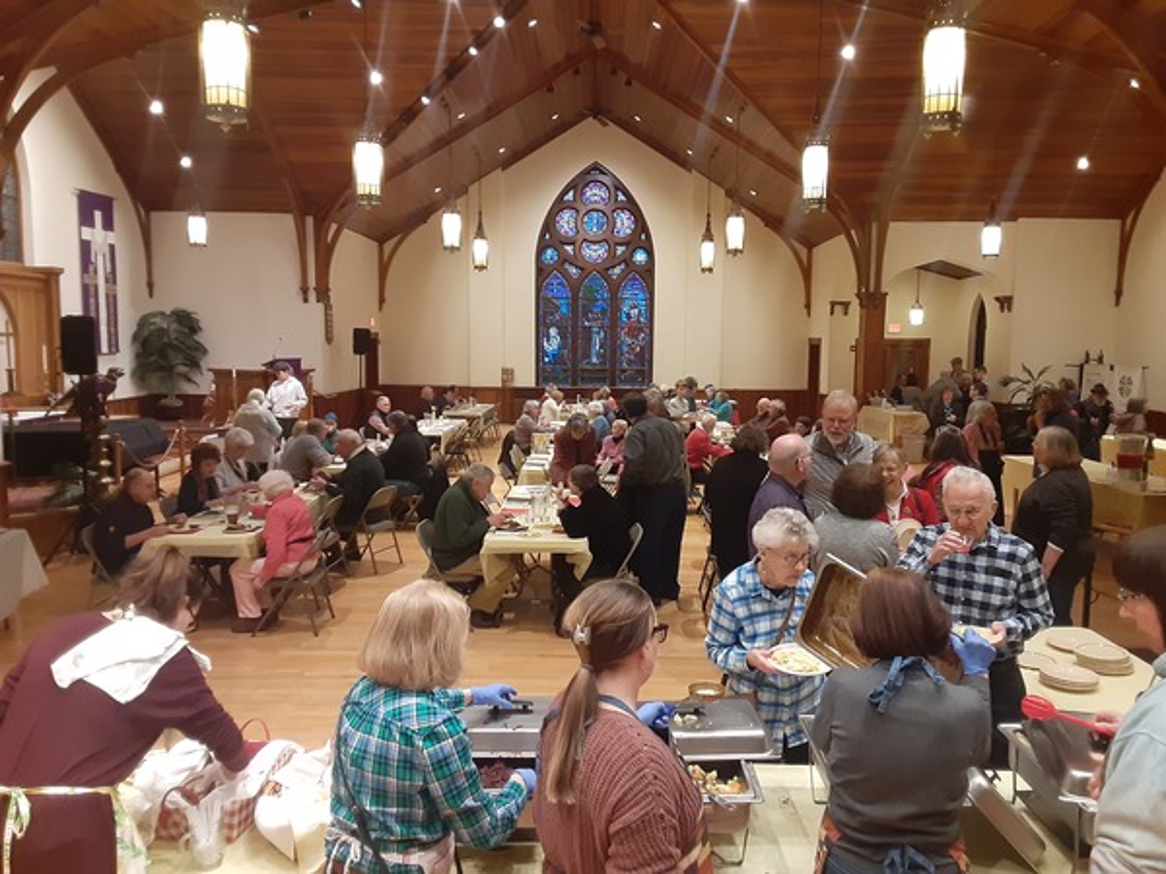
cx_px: 583
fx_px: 909
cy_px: 437
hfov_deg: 65.3
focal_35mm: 27
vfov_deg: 51.4
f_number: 1.9
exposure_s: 1/24
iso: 200
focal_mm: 2.91
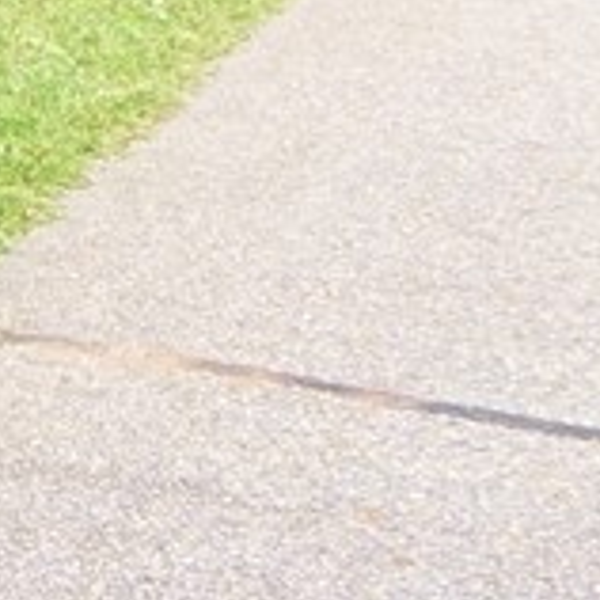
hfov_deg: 8.8
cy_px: -767
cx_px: -1177
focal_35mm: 166
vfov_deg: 9.5
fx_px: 3255
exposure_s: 1/160
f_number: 4.1
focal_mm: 5.2
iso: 100
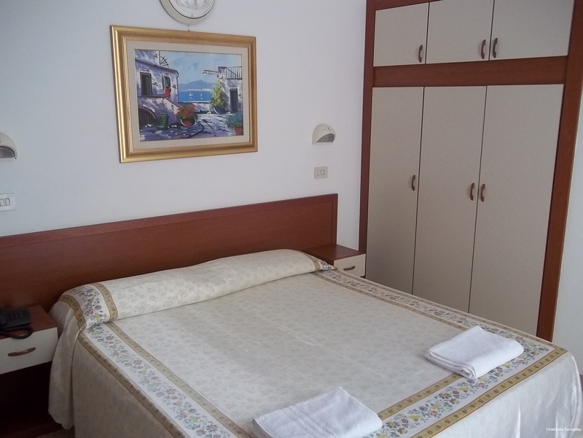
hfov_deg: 56.8
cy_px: 219
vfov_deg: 44.2
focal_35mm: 32
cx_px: 292
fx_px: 539
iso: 160
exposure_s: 1/25
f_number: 2.9
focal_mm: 5.7
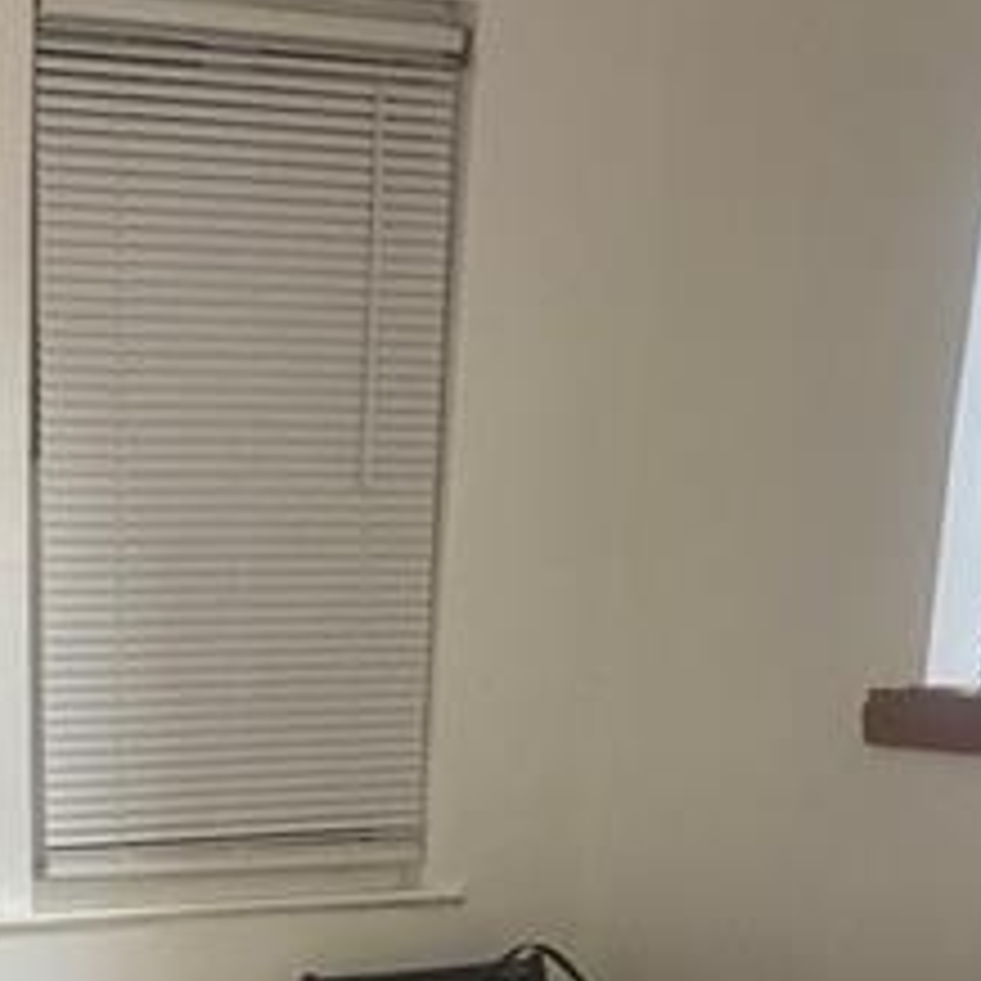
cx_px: 180
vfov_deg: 18.4
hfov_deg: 21.1
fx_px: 2597
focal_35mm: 81
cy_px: 1566
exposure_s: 1/30
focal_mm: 4.25
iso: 500
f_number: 1.8
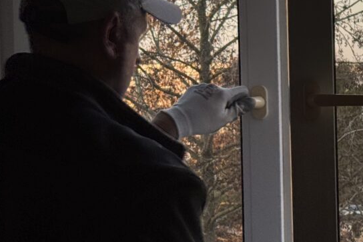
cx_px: 392
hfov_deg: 14.2
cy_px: 145
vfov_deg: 9.7
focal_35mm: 141
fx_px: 1422
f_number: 1.78
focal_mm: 6.76
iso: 64
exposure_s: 1/507
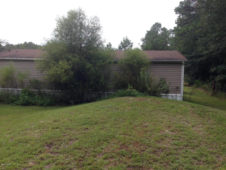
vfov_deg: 42.9
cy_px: 85
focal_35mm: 33
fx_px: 215
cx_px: 113
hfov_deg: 55.4
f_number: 2.4
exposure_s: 1/493
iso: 50
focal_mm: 4.12
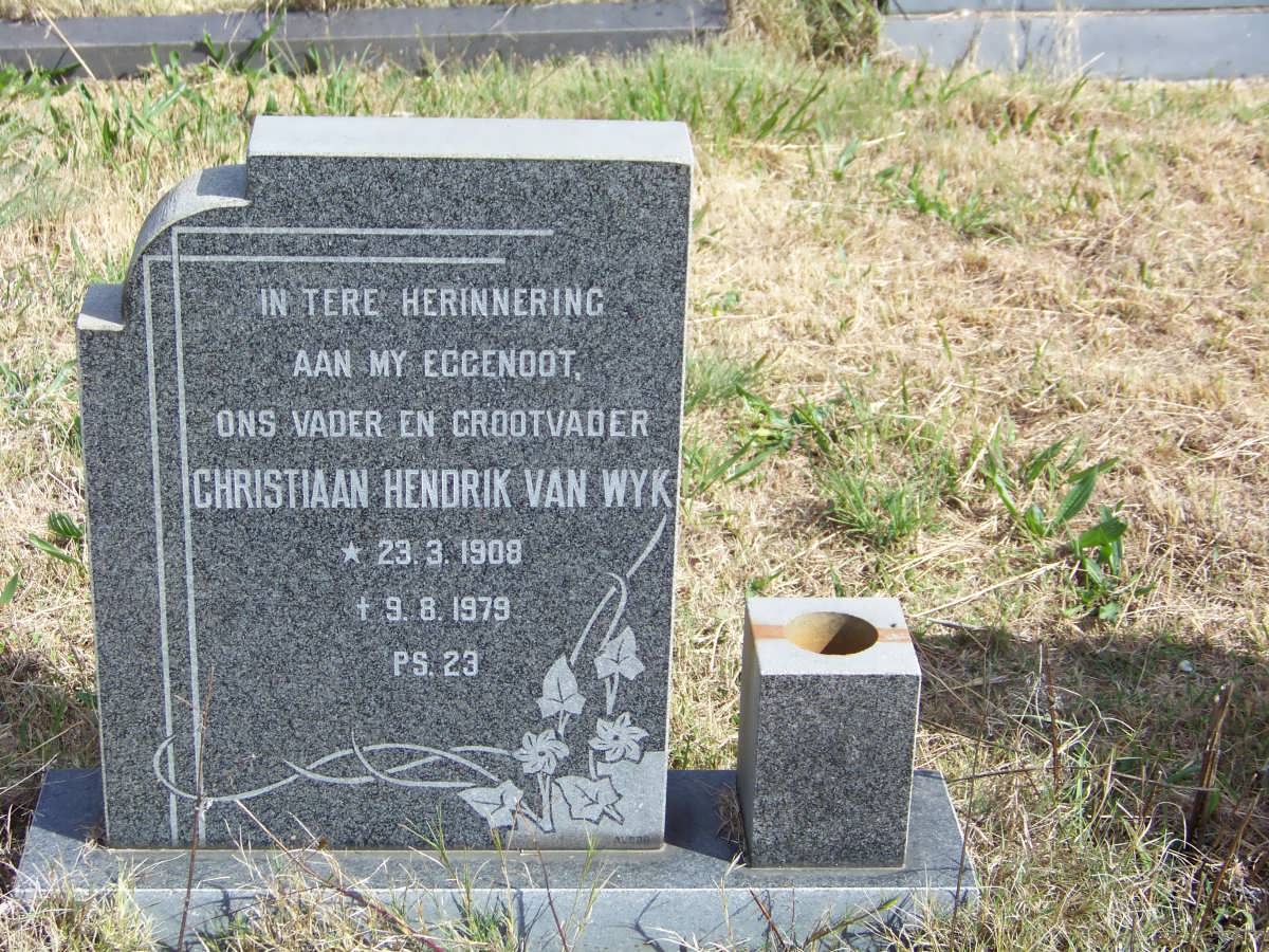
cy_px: 476
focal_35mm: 70
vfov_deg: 21.0
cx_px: 634
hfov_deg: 27.8
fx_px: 2566
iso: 64
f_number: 3.2
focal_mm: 11.7
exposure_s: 1/500
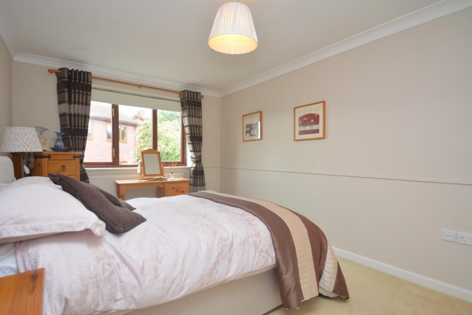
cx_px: 236
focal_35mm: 16
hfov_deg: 95.0
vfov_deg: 72.1
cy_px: 158
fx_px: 216
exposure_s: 1/60
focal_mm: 11
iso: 280
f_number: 4
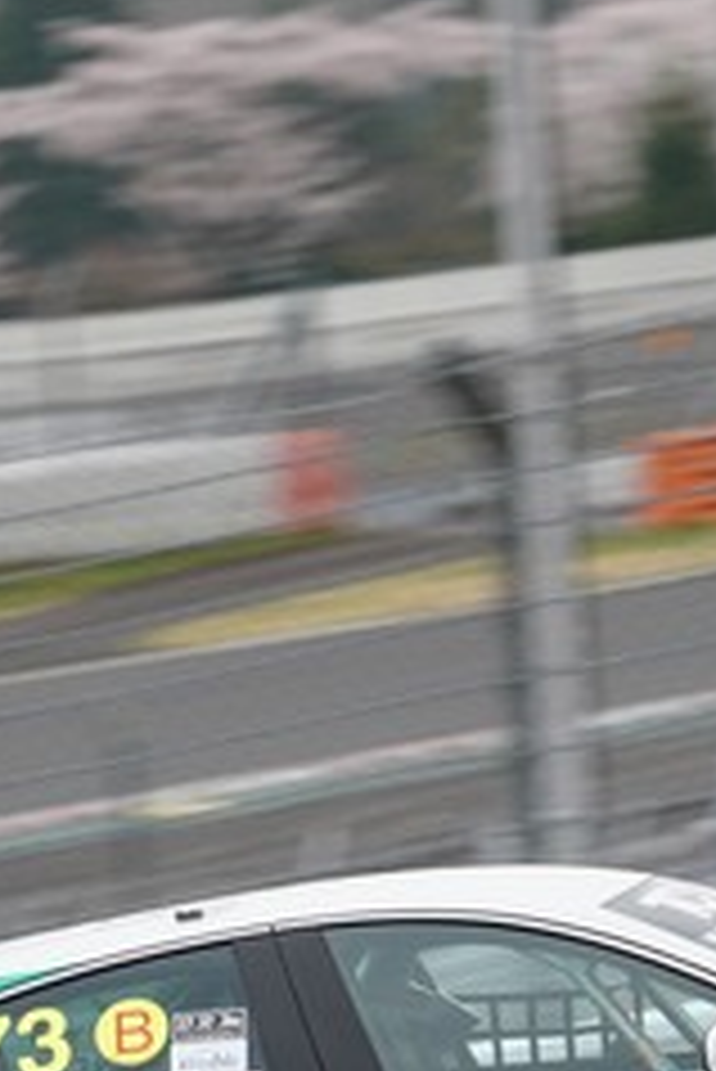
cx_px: 441
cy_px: 648
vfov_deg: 3.4
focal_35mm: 604
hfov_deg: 2.3
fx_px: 17992
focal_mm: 200
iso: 400
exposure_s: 1/250
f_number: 8
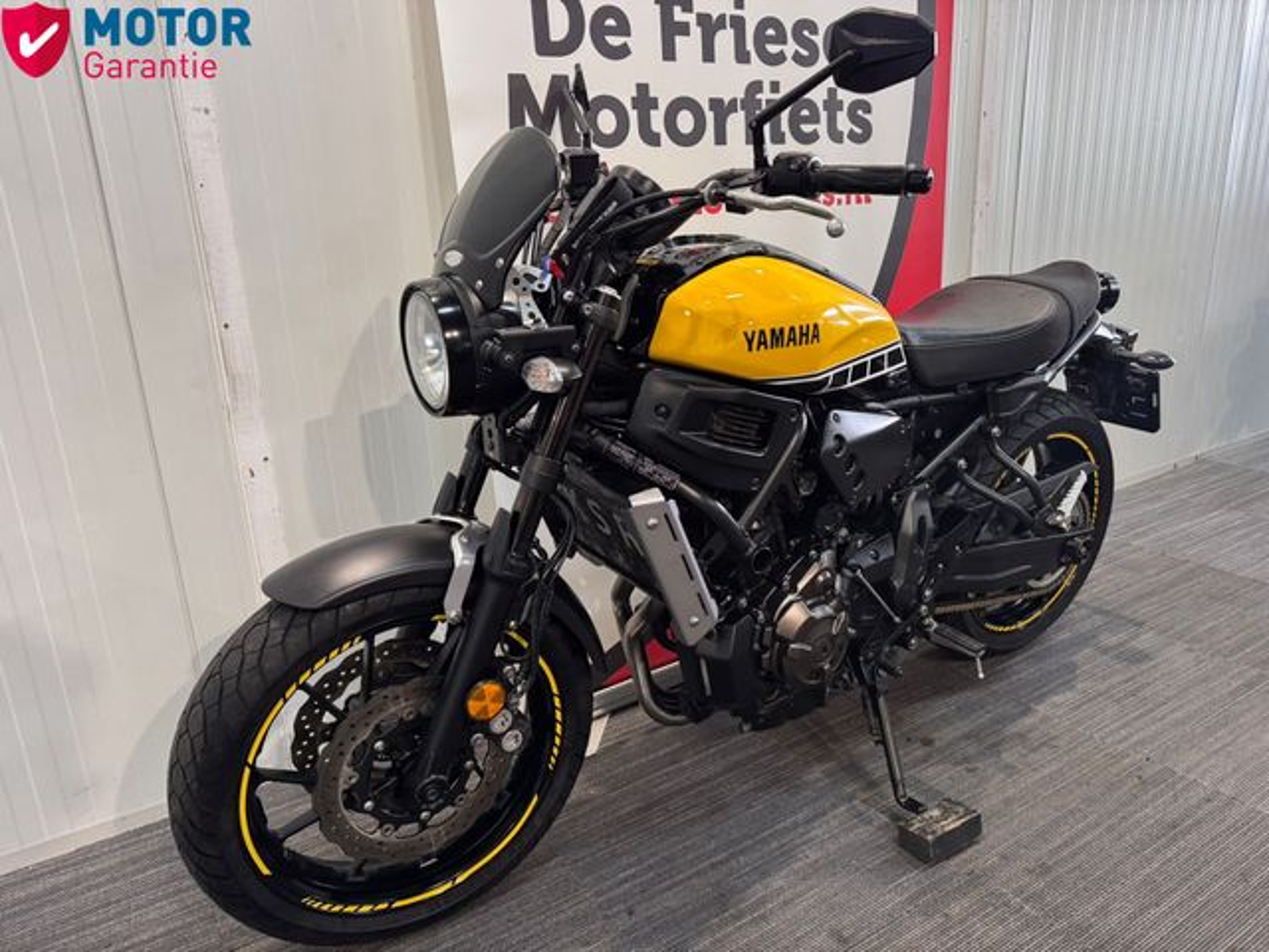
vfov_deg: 56.8
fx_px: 880
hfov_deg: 71.6
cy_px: 476
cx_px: 634
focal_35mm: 24
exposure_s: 1/50
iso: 320
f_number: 1.78
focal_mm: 6.76
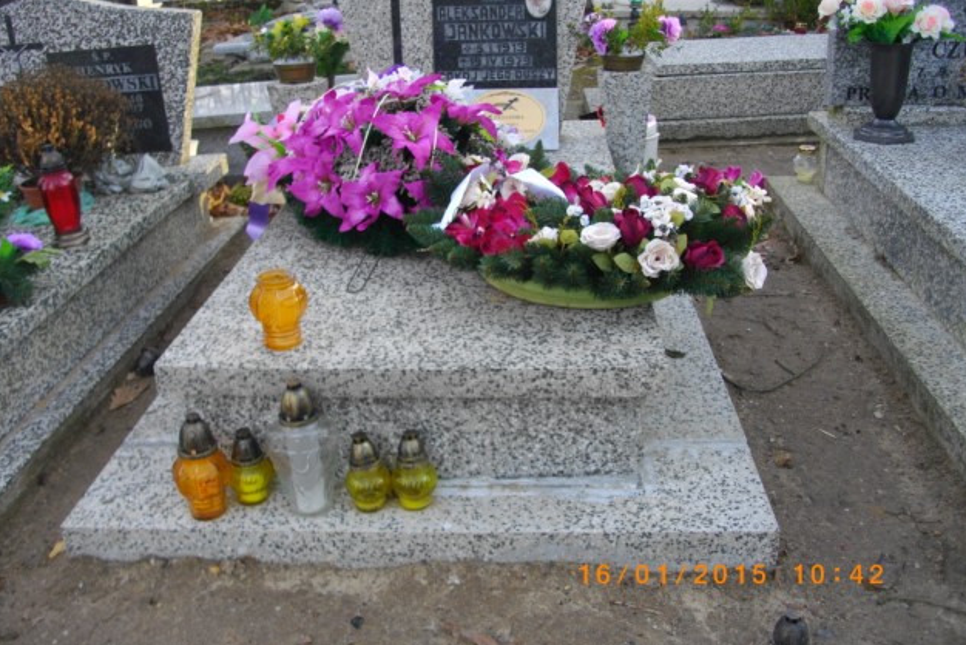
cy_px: 284
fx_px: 913
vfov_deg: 38.9
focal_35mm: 34
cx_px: 491
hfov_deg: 55.8
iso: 125
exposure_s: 1/125
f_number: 2.9
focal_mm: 5.7
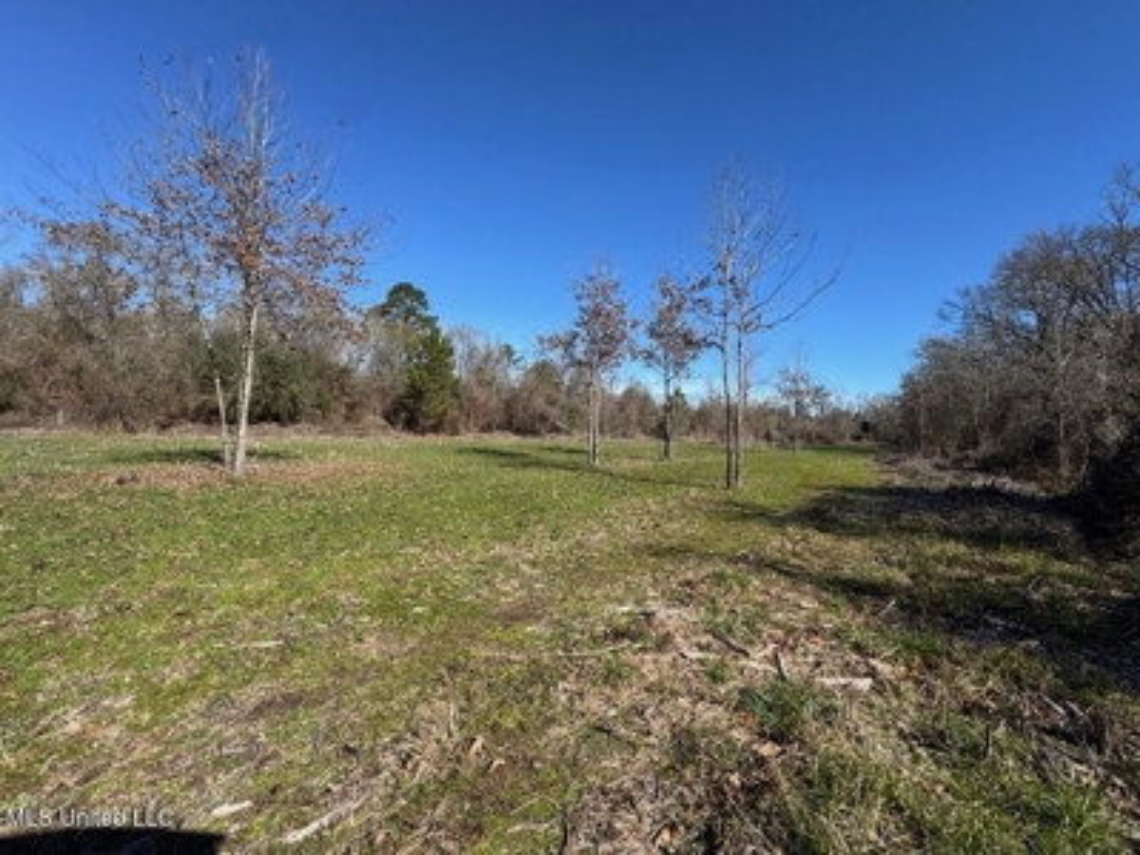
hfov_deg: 102.1
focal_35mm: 14
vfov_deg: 85.7
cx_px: 570
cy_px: 428
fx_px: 461
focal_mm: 2.22
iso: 50
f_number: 2.2
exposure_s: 1/1600
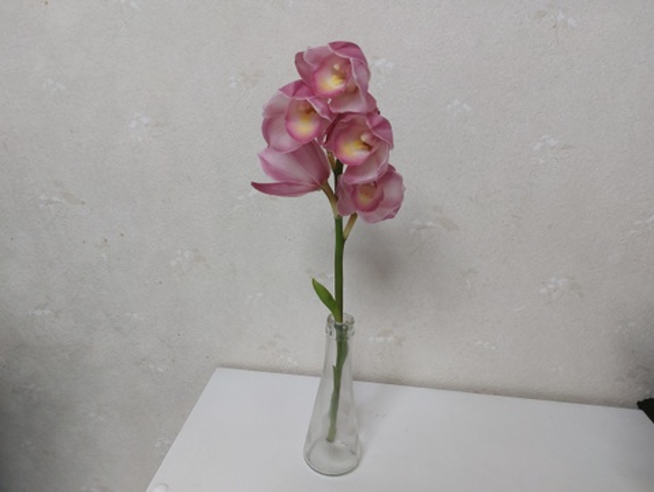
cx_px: 327
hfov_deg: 71.6
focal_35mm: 24
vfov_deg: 56.9
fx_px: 454
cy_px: 246
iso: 250
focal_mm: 5.23
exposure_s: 1/120
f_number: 1.8
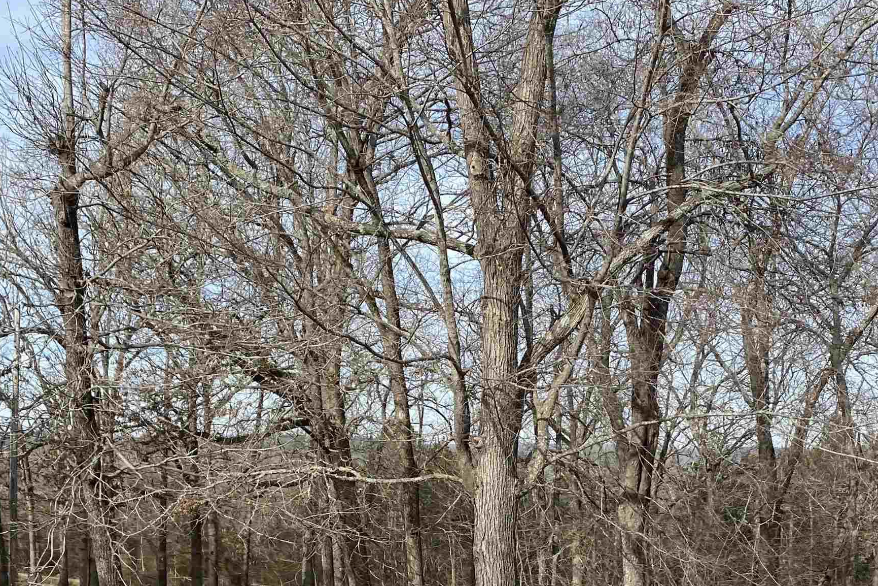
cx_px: 456
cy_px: 555
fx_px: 1171
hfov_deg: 41.1
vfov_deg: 26.9
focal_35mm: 48
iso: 32
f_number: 1.8
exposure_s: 1/1362
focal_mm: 4.25
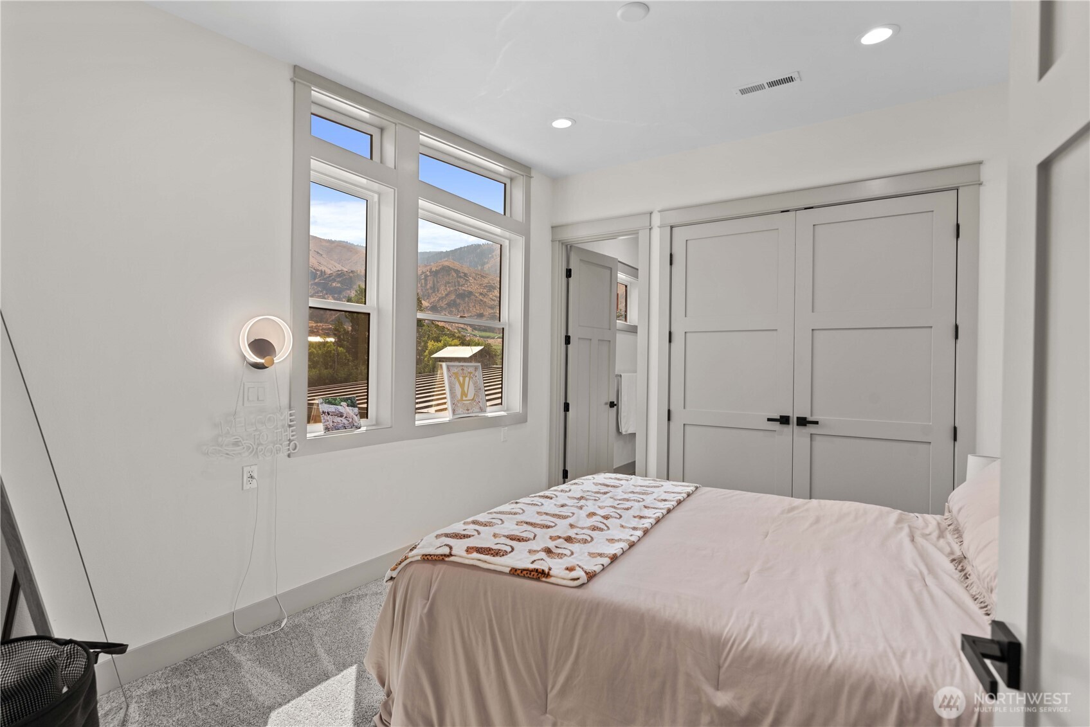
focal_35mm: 17
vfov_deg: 70.5
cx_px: 545
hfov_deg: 93.3
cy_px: 364
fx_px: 515
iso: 200
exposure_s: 1/13
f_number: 7.1
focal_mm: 17
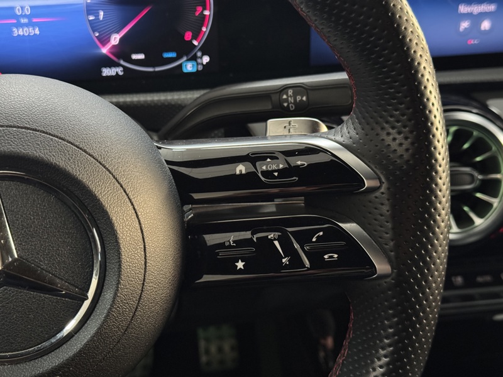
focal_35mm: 48
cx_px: 252
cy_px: 188
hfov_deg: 39.7
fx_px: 697
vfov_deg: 30.3
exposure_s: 1/25
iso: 640
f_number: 1.78
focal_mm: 6.76
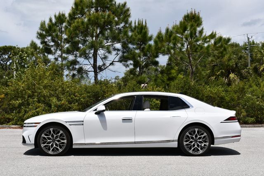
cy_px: 88
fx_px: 352
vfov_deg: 28.1
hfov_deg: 41.1
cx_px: 132
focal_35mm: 48
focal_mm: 24
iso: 100
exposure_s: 1/320
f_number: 9
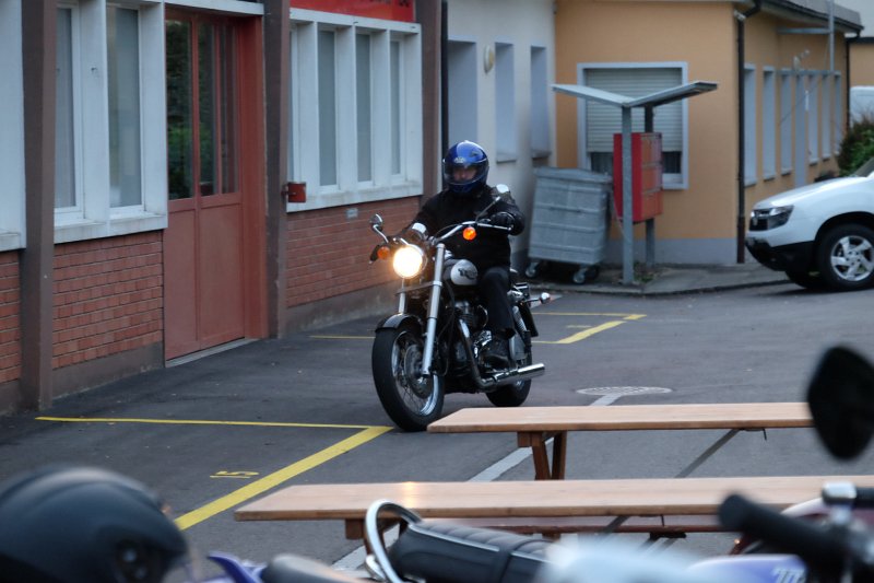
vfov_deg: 11.0
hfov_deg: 16.4
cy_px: 292
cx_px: 437
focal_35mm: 125
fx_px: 3034
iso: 3200
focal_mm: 83.3
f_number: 5.6
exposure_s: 1/90
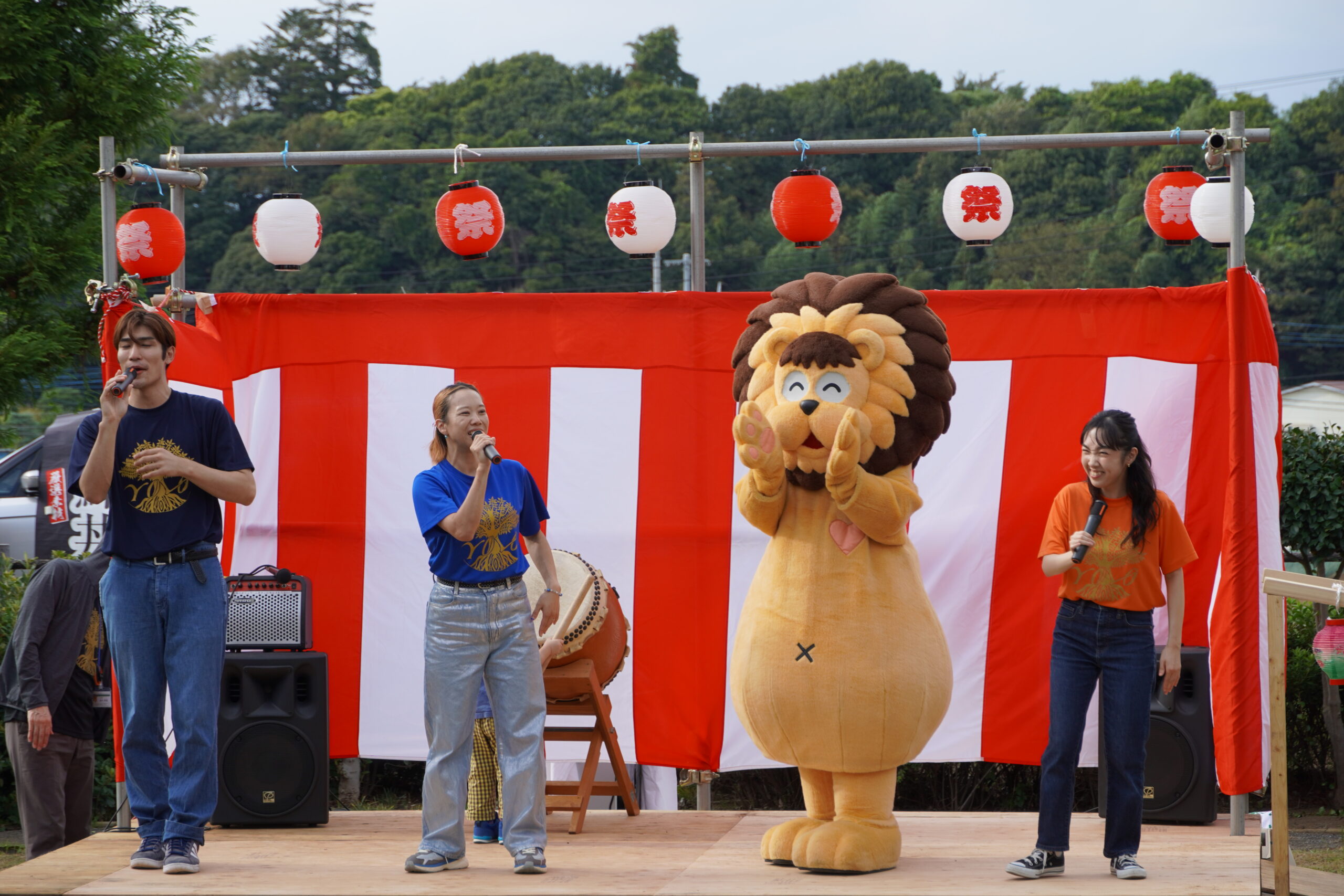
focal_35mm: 124
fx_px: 4648
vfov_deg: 11.0
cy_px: 448
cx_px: 672
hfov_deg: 16.5
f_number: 6.3
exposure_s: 1/320
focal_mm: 83
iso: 100
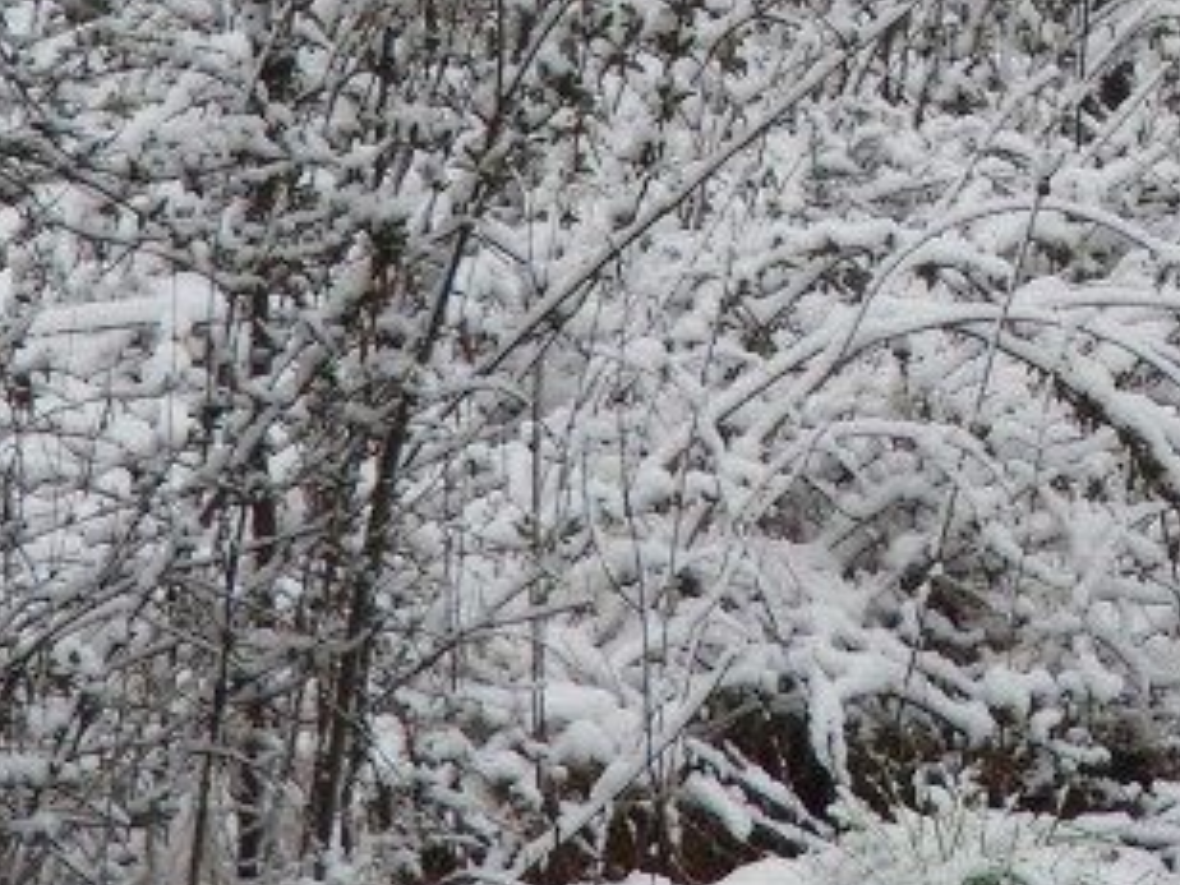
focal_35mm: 841
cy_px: -1046
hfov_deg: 2.4
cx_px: 1624
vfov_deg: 1.8
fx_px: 28668
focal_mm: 32.2
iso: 100
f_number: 5.3
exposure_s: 1/200
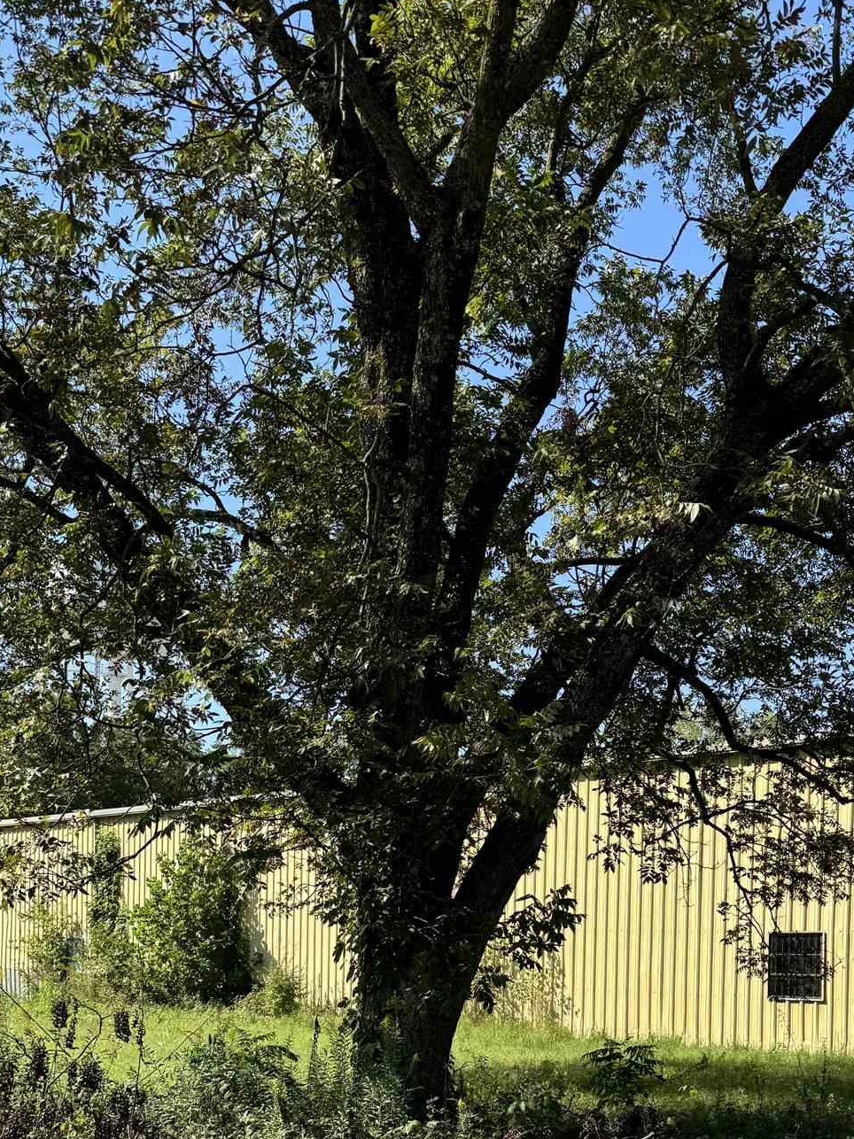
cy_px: 985
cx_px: 456
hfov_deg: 33.6
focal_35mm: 43
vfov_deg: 41.1
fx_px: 1415
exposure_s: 1/2041
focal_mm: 6.76
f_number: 1.78
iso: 80
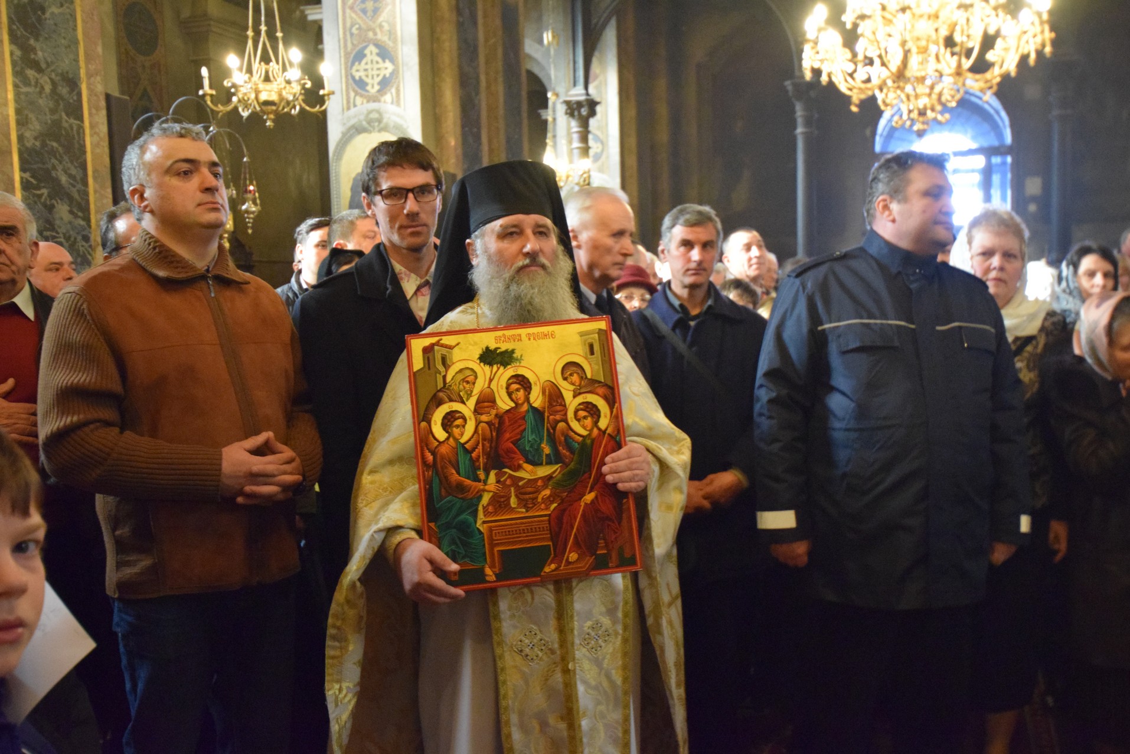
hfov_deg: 53.1
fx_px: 1130
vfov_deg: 36.9
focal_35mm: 36
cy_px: 377
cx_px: 565
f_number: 4.5
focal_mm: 24
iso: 6400
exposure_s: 1/40
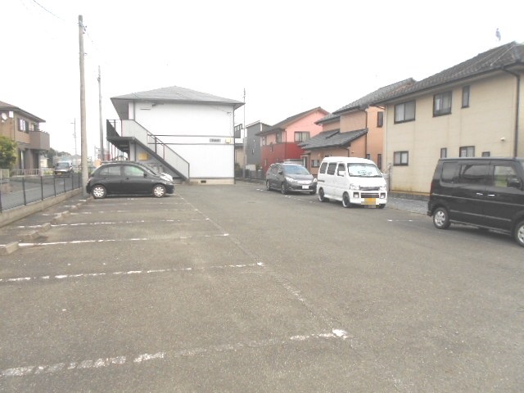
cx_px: 262
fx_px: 394
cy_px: 196
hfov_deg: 67.3
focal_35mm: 26
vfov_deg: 53.1
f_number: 3.2
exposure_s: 1/320
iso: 80
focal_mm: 4.6
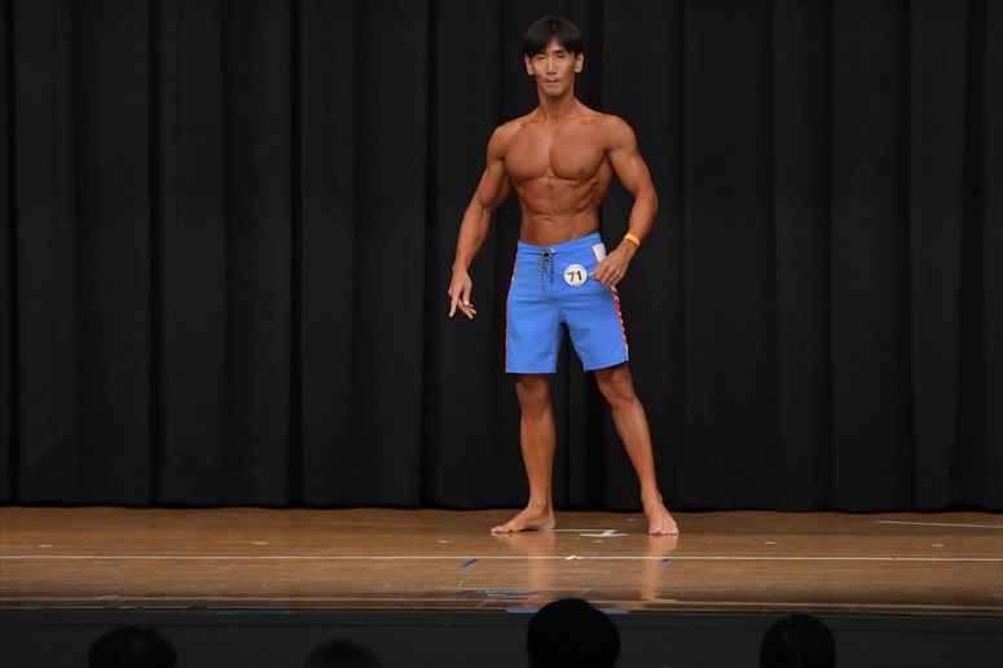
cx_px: 502
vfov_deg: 6.1
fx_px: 6266
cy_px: 334
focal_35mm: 225
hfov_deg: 9.2
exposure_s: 1/400
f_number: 5.6
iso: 6400
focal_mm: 150
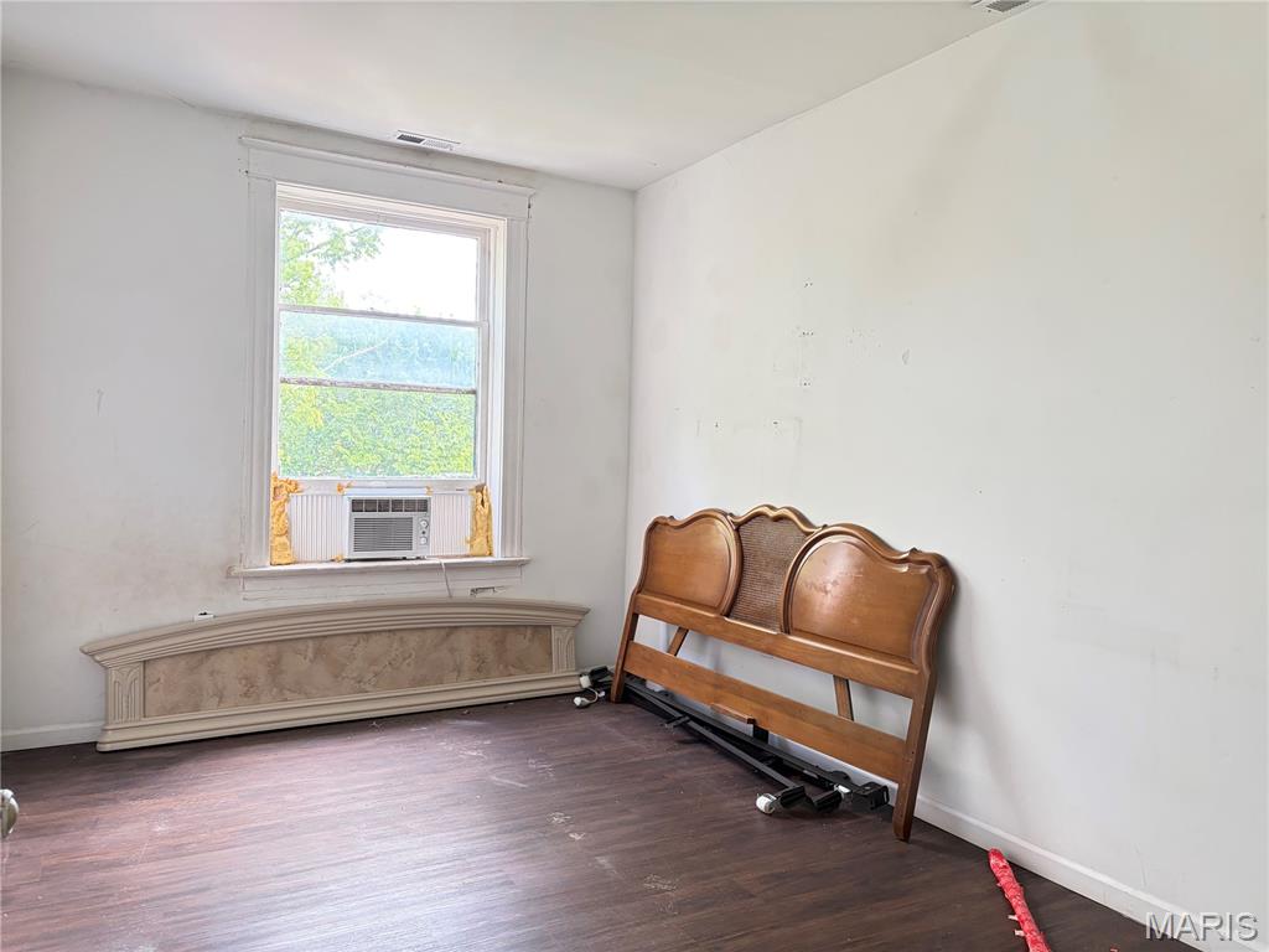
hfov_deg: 67.3
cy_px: 476
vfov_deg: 53.1
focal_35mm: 26
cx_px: 634
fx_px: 953
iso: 160
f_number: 1.6
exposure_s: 1/60
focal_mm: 5.96
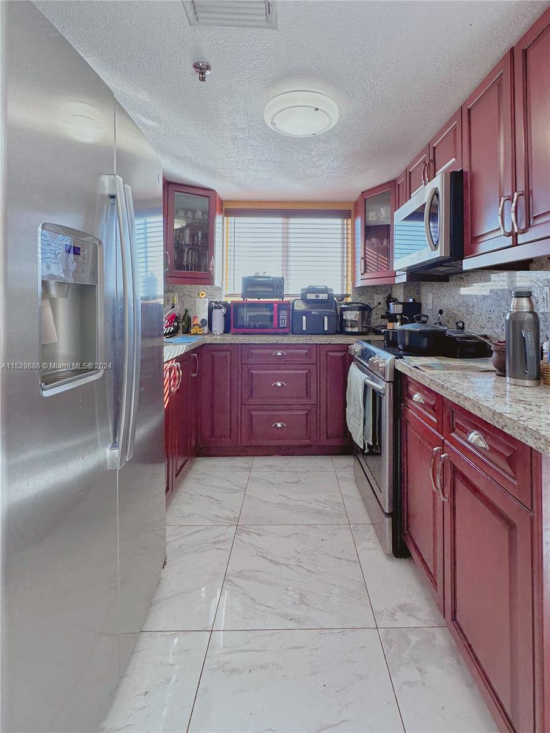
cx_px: 275
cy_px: 366
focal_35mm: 14
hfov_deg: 85.7
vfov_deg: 102.1
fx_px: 297
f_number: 2.2
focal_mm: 2.22
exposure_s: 1/120
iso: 64
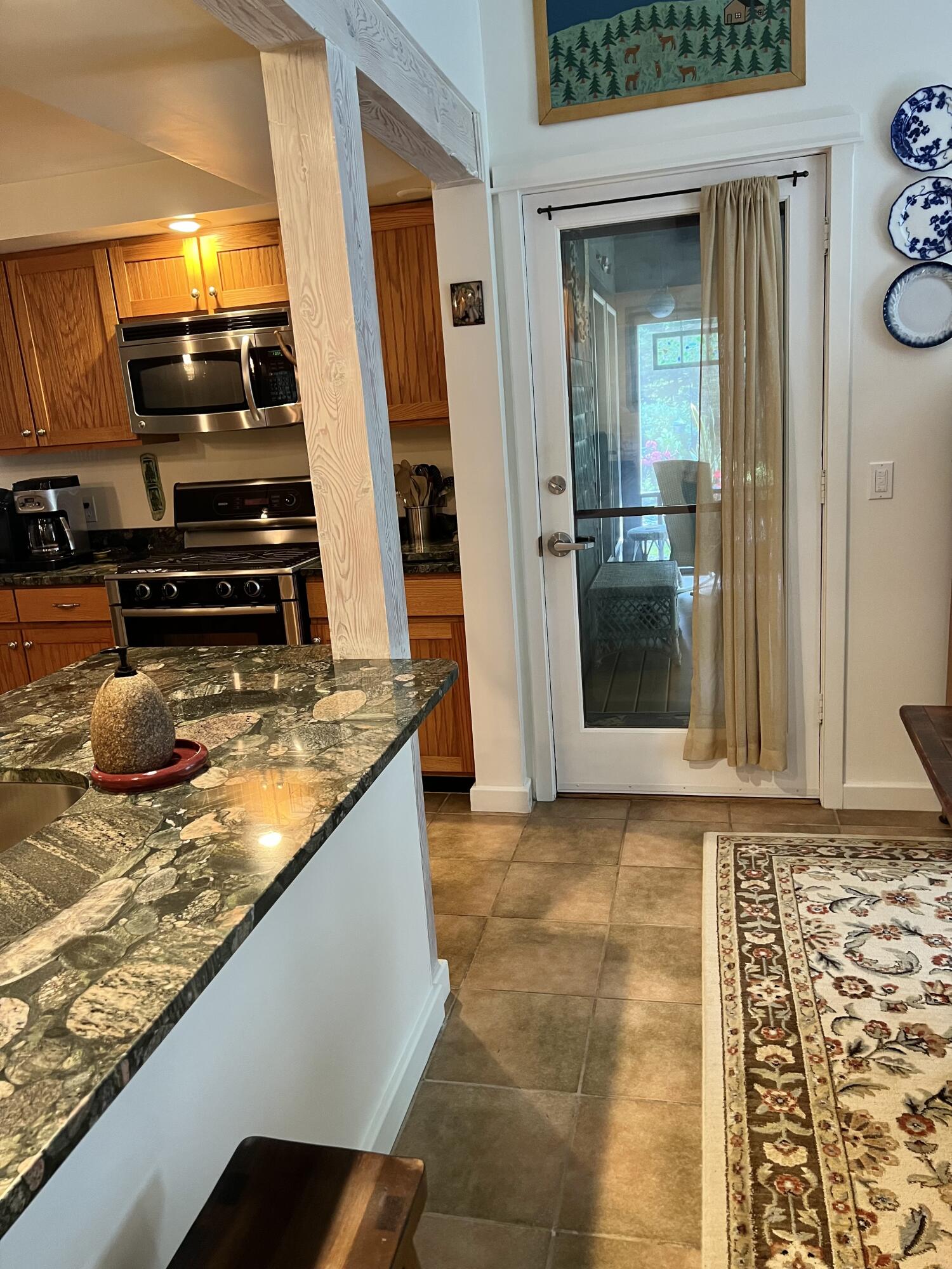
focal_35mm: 26
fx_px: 953
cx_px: 476
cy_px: 634
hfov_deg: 53.1
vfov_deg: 67.3
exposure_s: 1/60
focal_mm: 5.7
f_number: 1.5
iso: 250
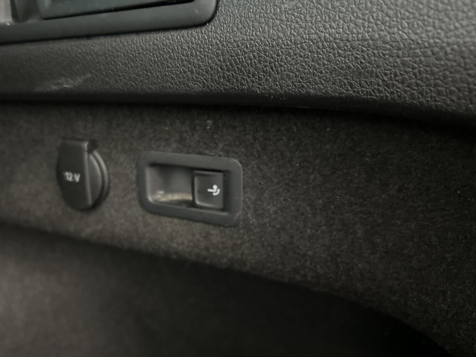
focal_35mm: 30
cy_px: 196
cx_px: 202
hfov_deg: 59.7
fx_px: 413
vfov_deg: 46.7
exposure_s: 1/17
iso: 1250
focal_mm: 5.7
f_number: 1.5
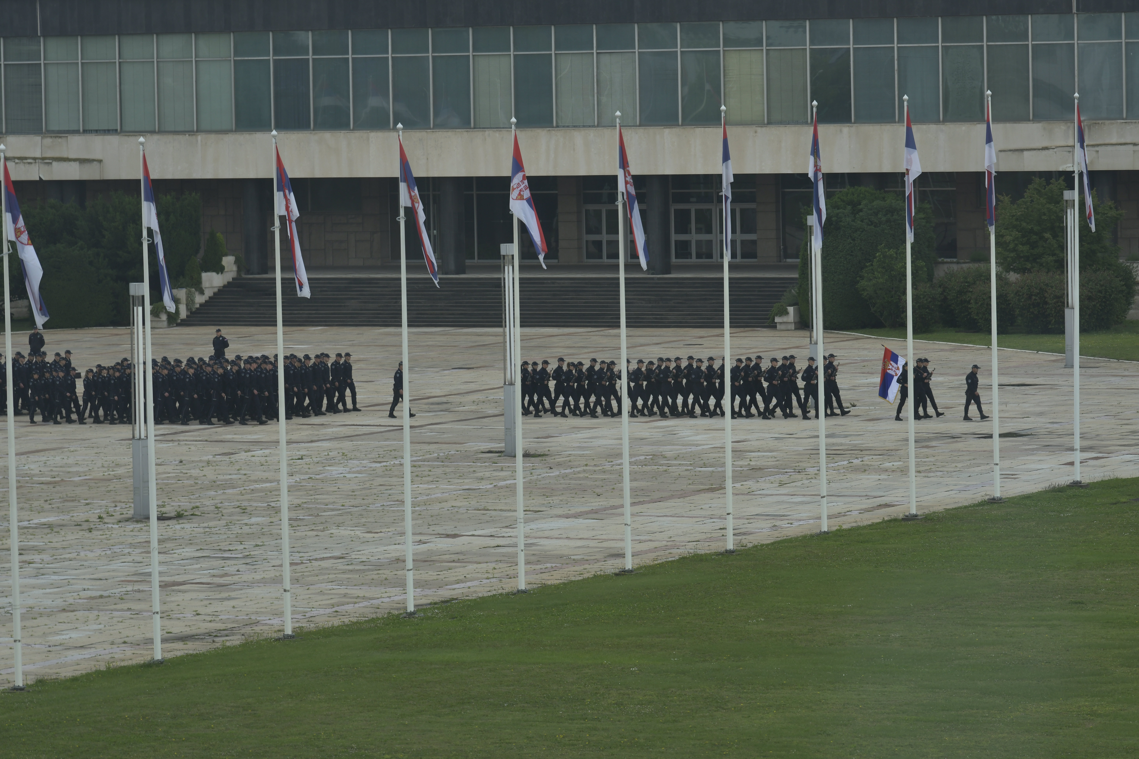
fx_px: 6327
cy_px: 380
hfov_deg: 10.3
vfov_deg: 6.9
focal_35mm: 200
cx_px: 570
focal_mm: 200
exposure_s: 1/125
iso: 500
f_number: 9
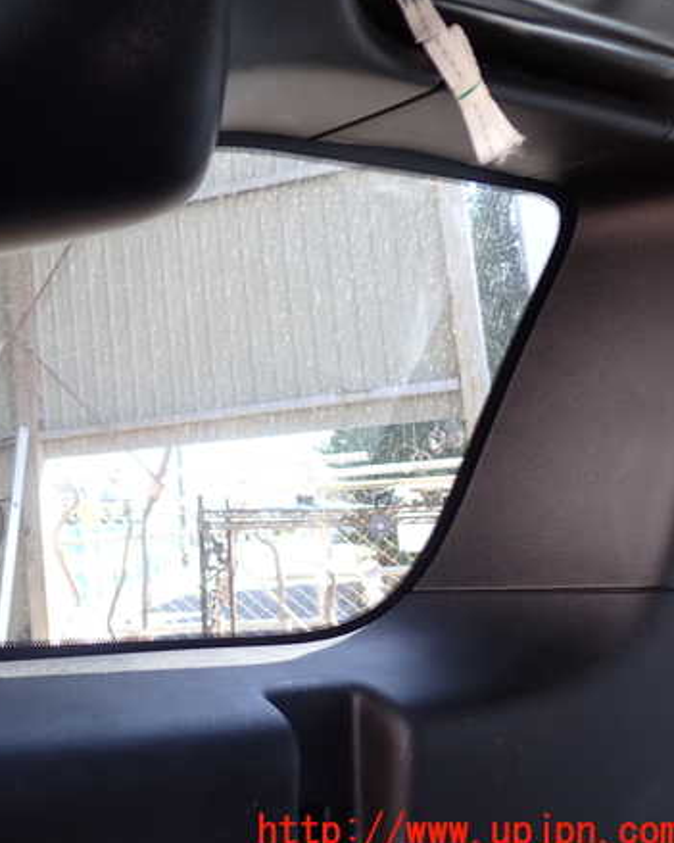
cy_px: 424
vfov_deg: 45.8
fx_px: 998
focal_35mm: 40
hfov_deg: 35.8
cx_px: 115
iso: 160
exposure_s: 1/60
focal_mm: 5.4
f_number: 2.3
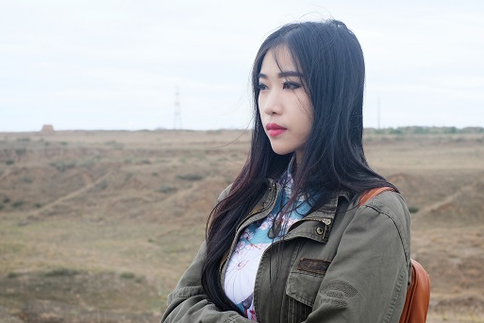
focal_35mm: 62
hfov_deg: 32.4
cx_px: 265
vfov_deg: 21.9
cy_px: 181
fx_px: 833
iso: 400
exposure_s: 1/450
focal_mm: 35
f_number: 5
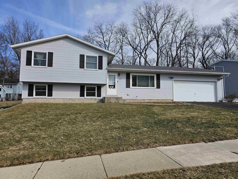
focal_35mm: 23
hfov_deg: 73.9
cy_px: 90
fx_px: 158
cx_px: 119
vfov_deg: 58.9
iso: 16
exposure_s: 1/1380
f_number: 1.7
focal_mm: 6.3
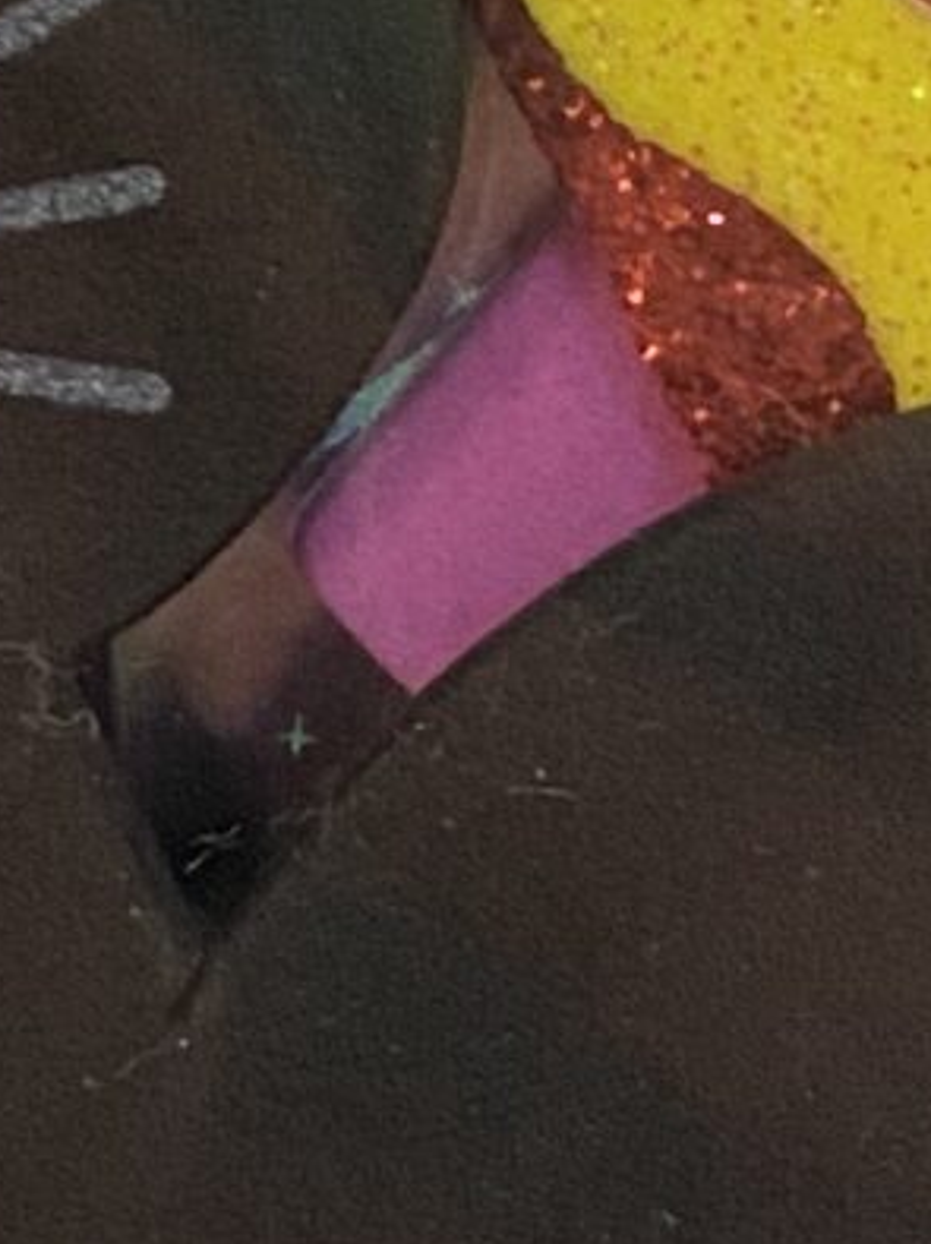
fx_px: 6067
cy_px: 628
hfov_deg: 8.8
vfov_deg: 11.7
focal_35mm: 169
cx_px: 306
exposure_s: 1/50
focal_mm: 4.25
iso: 320
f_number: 1.8
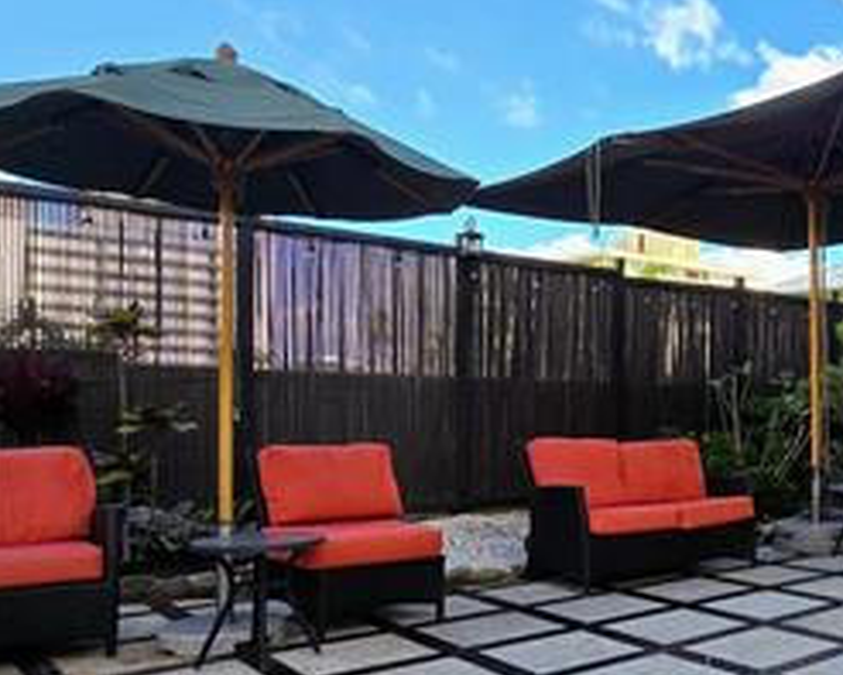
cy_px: 432
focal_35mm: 33
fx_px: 824
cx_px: 864
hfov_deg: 44.9
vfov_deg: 44.1
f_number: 2.2
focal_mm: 2.2
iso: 50
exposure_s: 1/756
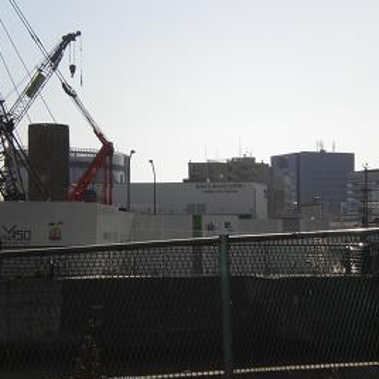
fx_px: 1177
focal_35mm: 95
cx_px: 241
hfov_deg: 18.3
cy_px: 192
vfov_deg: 18.3
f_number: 7.2
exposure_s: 1/644
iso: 80
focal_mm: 14.3
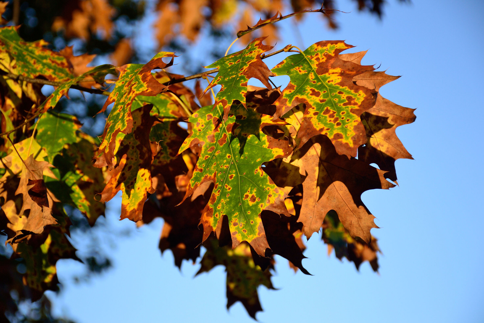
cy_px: 162
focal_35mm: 128
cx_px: 242
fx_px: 1714
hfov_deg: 16.1
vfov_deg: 10.8
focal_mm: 85
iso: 100
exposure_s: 1/200
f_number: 5.6
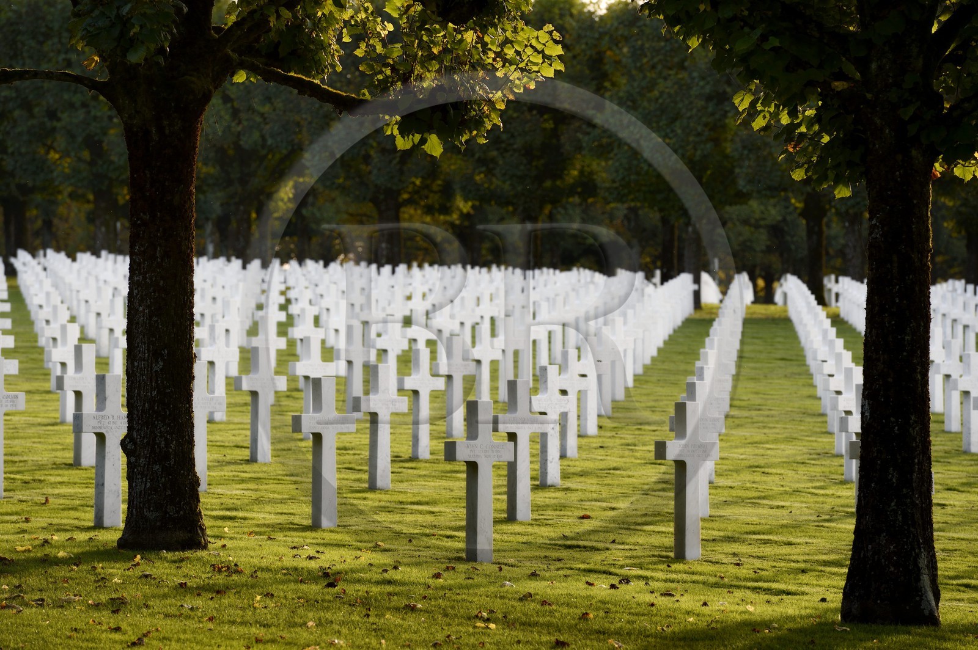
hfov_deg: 10.3
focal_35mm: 200
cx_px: 489
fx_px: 5429
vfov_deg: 6.9
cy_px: 325
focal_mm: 200
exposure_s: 1/200
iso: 400
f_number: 8
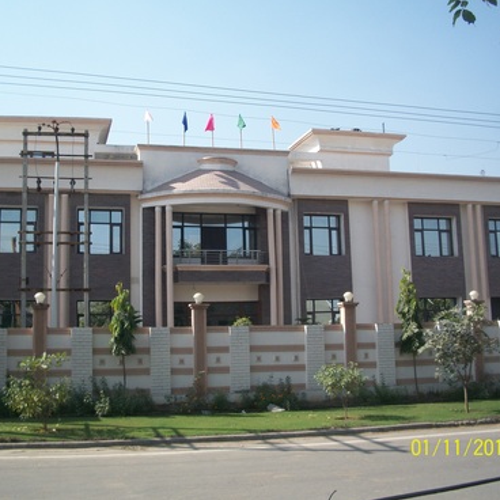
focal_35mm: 42
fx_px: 686
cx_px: 209
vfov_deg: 40.0
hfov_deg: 39.9
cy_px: 249
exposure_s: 1/250
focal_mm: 6.3
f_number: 5.6
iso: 80
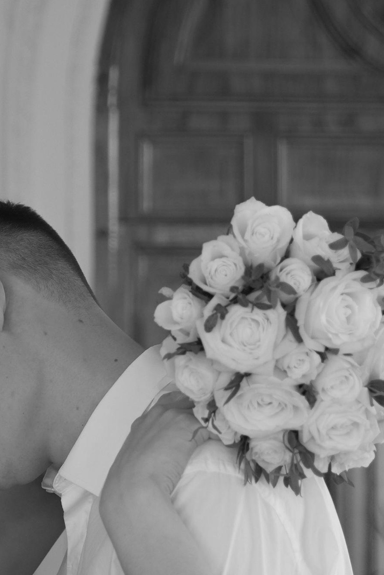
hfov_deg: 9.1
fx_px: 2415
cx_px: 70
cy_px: 406
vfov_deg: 13.6
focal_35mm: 151
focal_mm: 49
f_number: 2.8
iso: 640
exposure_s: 1/400
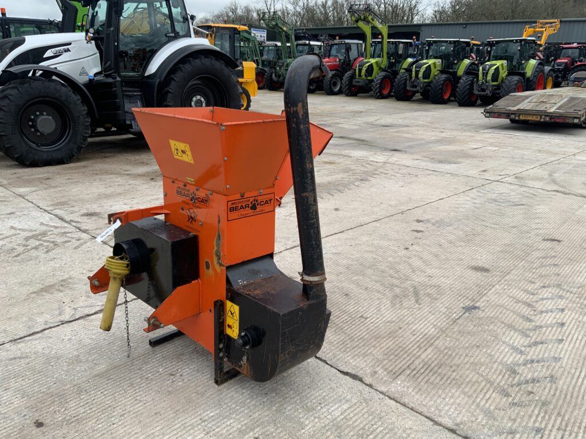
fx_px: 491
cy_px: 220
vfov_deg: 48.2
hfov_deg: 61.7
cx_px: 293
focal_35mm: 29
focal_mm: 3
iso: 16
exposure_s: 1/122
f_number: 1.8
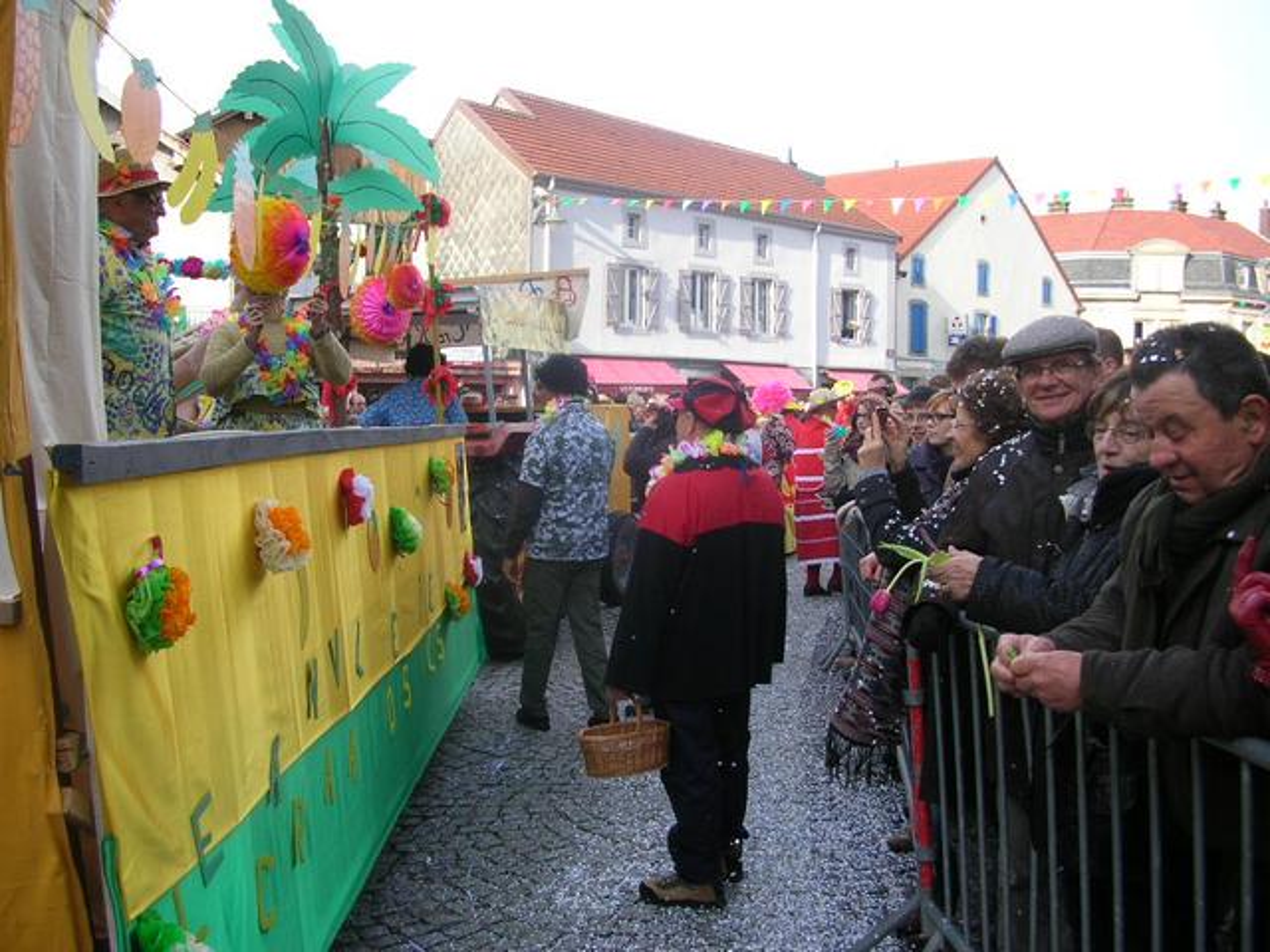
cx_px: 635
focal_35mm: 35
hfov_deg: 52.6
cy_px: 476
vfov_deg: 40.7
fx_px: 1284
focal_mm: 5.8
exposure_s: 1/271
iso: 50
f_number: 2.8
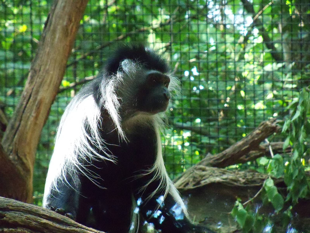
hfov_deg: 9.6
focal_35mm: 207
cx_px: 155
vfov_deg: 7.2
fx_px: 1854
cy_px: 116
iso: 1600
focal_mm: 36.6
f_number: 4.4
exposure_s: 1/250
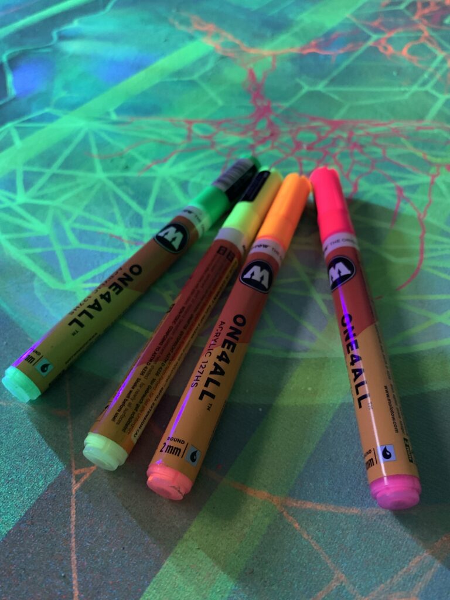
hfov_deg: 53.1
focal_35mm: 26
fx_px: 451
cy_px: 300
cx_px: 225
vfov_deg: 67.3
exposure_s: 1/15
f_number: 1.8
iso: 1000
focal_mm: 4.25
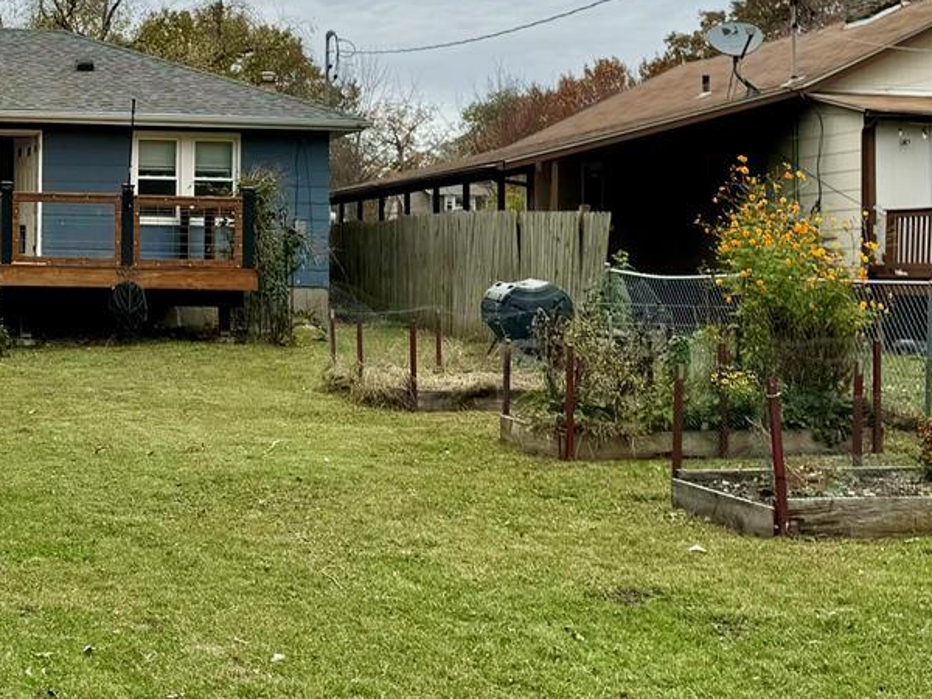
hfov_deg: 28.5
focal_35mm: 64
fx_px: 1723
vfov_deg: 22.6
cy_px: 141
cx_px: 16
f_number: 1.78
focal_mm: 6.76
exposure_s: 1/2174
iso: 80
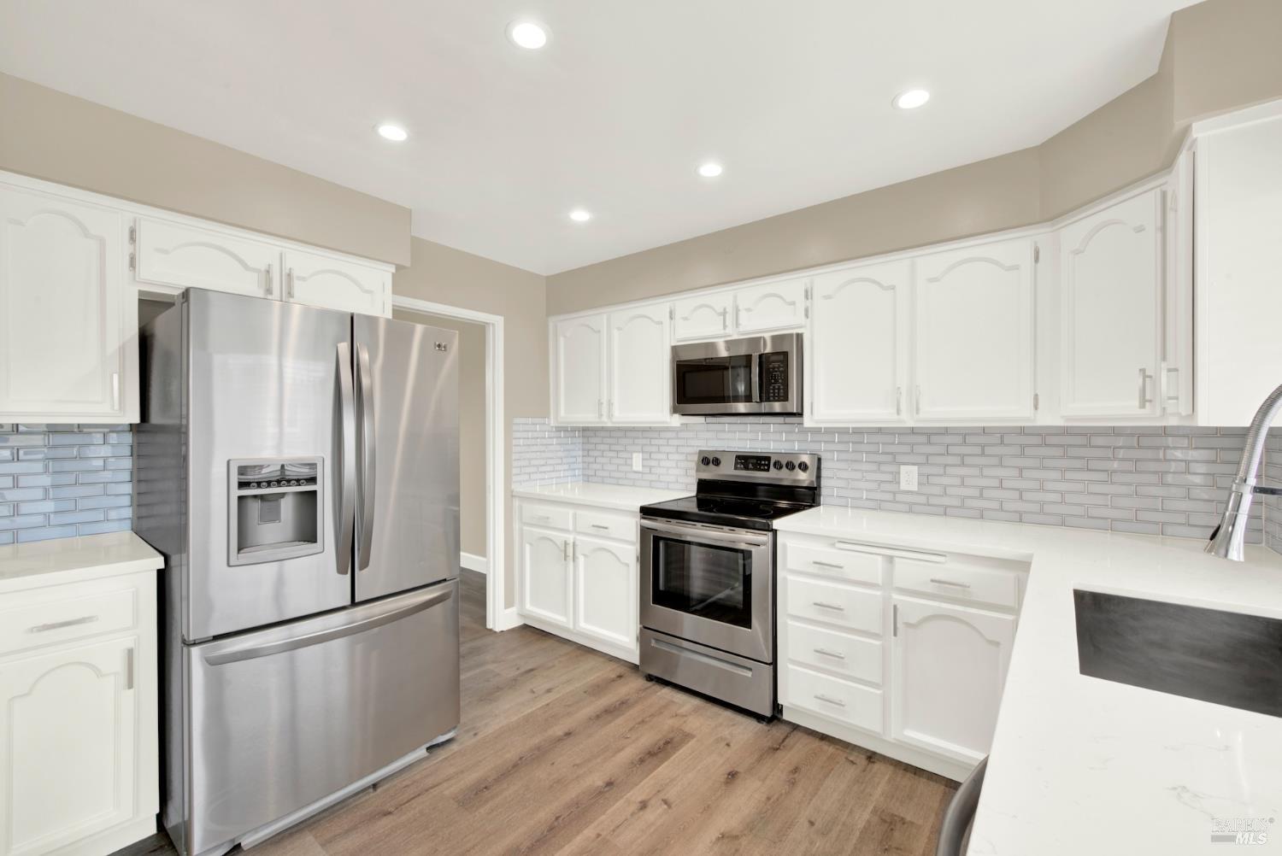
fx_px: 499
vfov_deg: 81.3
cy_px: 428
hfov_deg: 104.2
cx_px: 641
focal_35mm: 14
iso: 100
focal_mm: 14
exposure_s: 1/2
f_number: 14
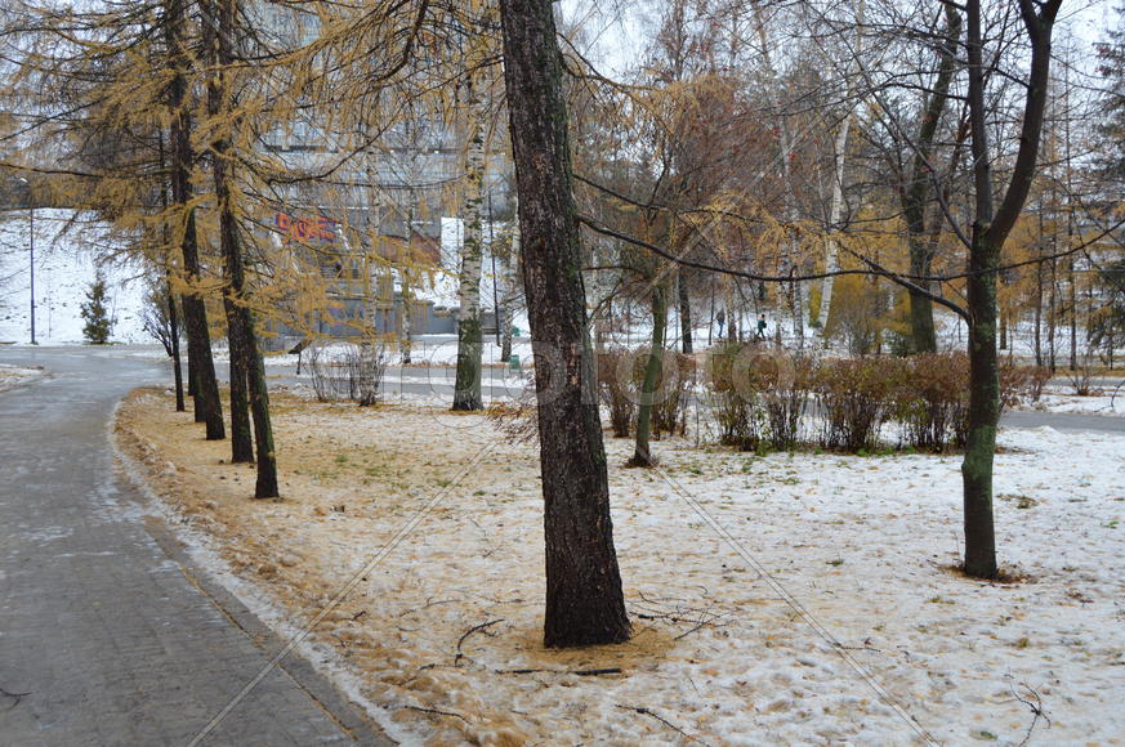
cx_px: 562
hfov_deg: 55.2
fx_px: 1077
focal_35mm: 34
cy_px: 374
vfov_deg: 38.3
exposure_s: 1/100
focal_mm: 23
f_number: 5
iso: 400
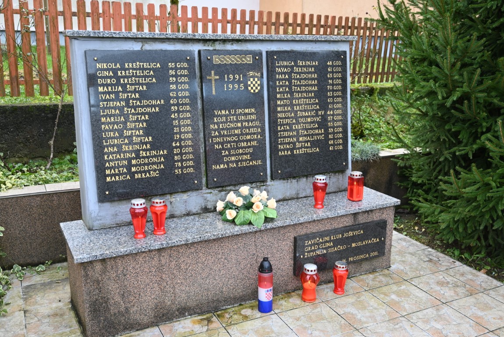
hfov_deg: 54.4
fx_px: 490
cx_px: 252
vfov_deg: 37.9
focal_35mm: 35
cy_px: 168
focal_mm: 35
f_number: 4
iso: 280
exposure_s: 1/250
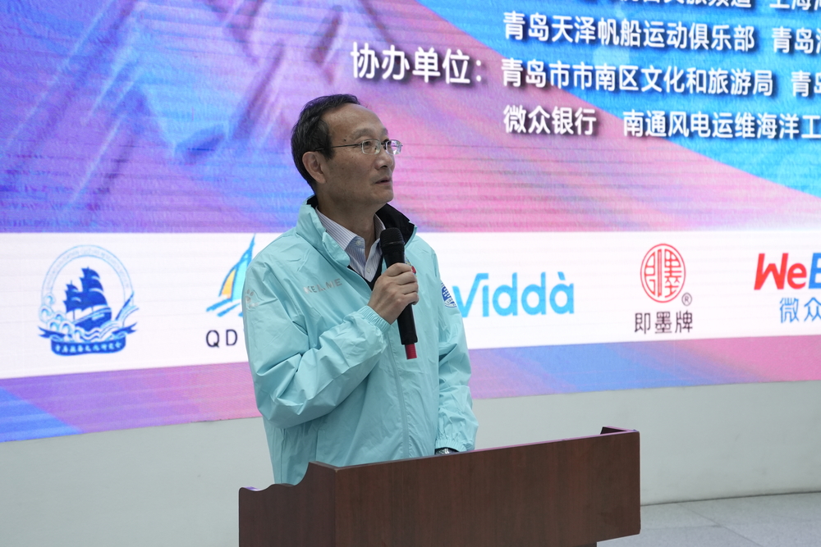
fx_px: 1186
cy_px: 274
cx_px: 410
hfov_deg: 38.2
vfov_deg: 26.0
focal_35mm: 52
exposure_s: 1/250
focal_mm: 35
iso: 1600
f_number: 4
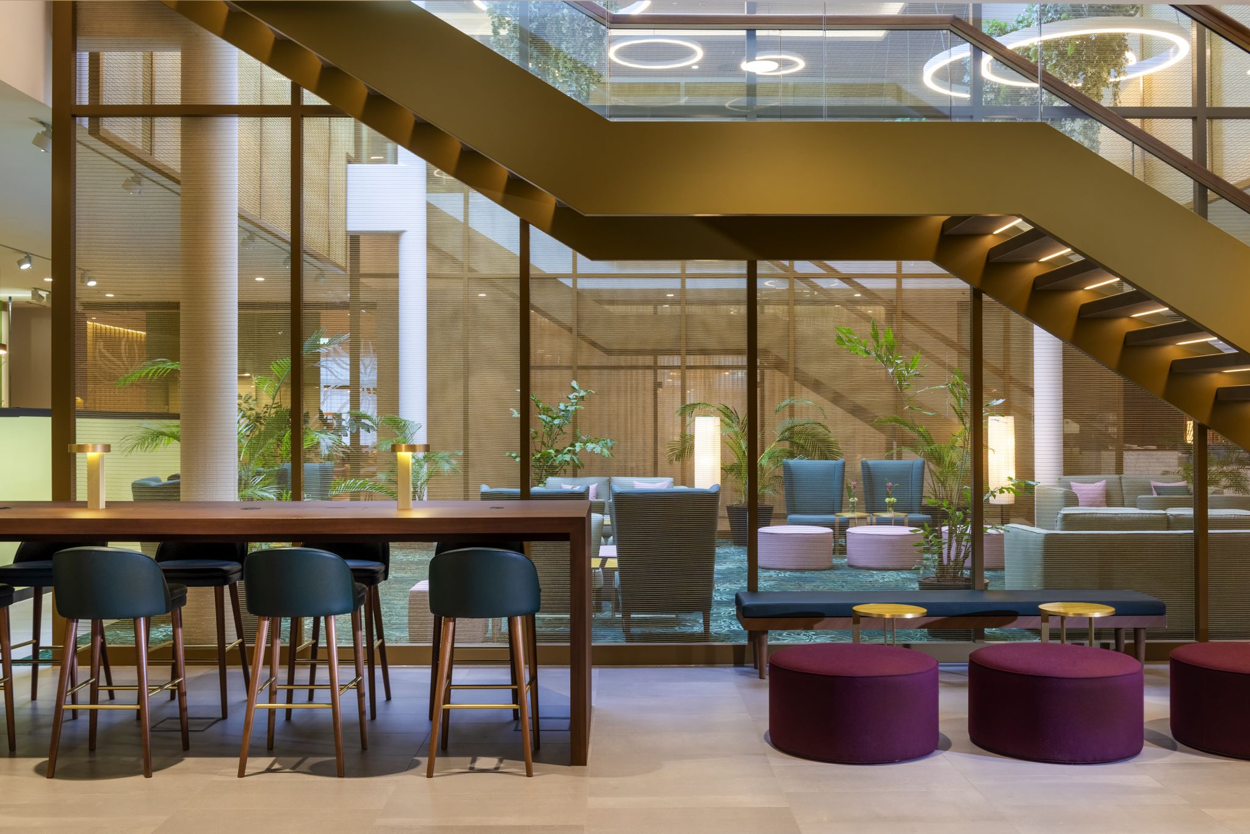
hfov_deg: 54.4
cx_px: 625
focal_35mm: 35
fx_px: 1216
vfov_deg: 37.9
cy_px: 417
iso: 320
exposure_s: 1/5
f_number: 11
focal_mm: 35
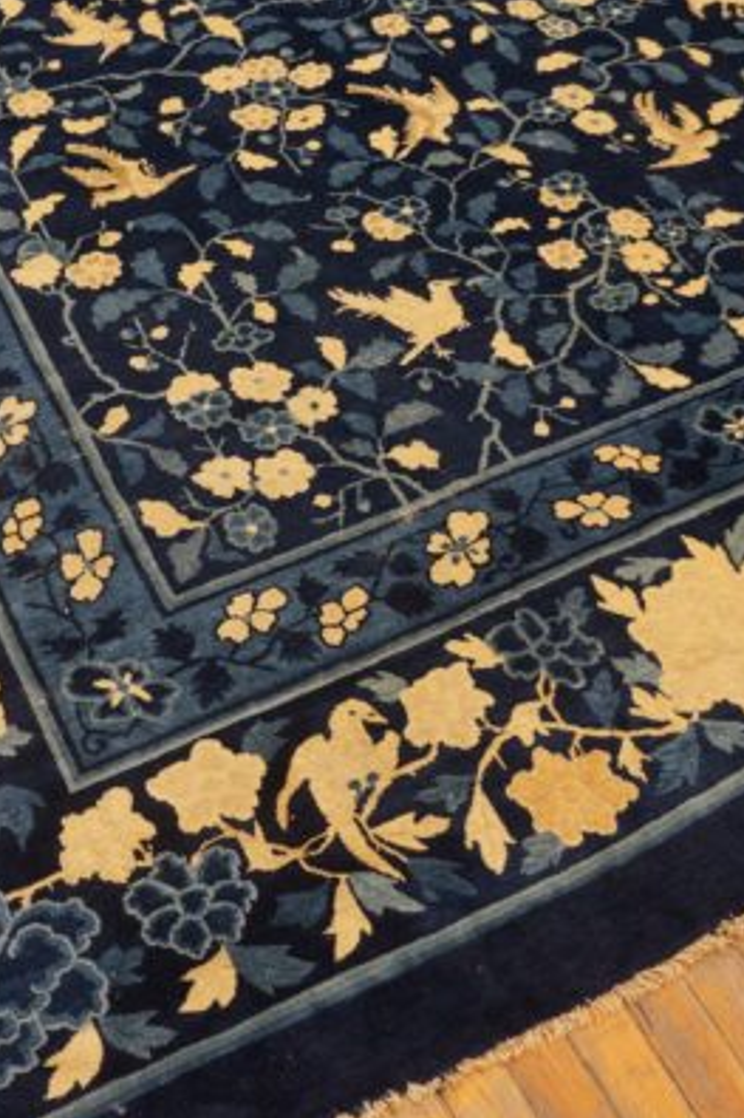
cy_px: 556
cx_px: 289
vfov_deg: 47.4
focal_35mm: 41
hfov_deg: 32.5
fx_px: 1272
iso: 1000
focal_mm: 18
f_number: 4
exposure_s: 1/60
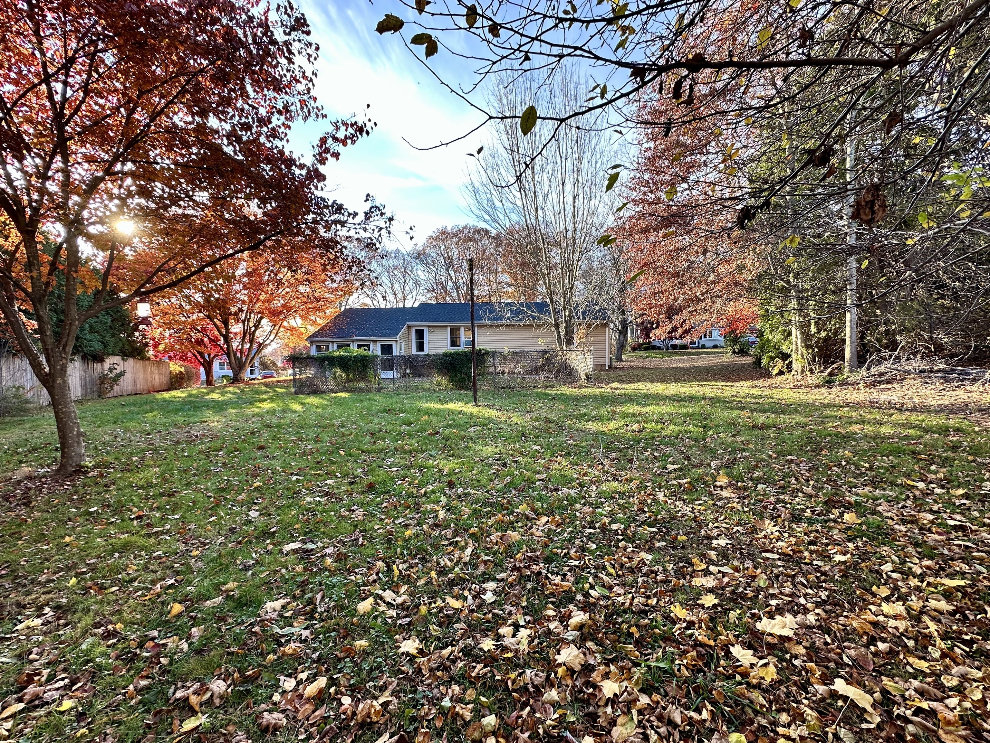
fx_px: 429
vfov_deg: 81.7
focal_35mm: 15
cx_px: 500
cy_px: 392
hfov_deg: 98.2
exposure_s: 1/149
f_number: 2.2
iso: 40
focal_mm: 2.22
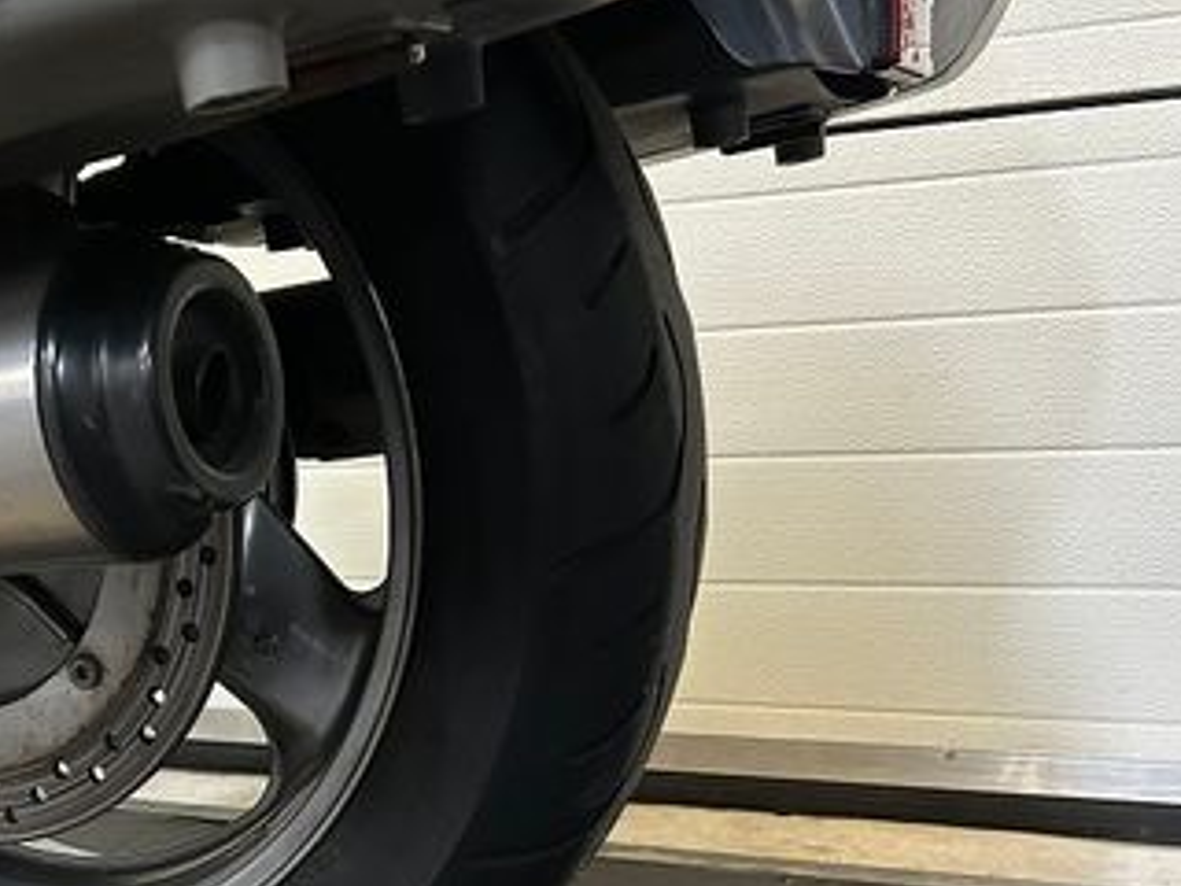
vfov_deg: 27.5
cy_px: 694
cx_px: 78
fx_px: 1774
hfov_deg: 34.4
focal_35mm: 52
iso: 500
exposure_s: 1/33
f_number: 1.5
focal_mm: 5.7
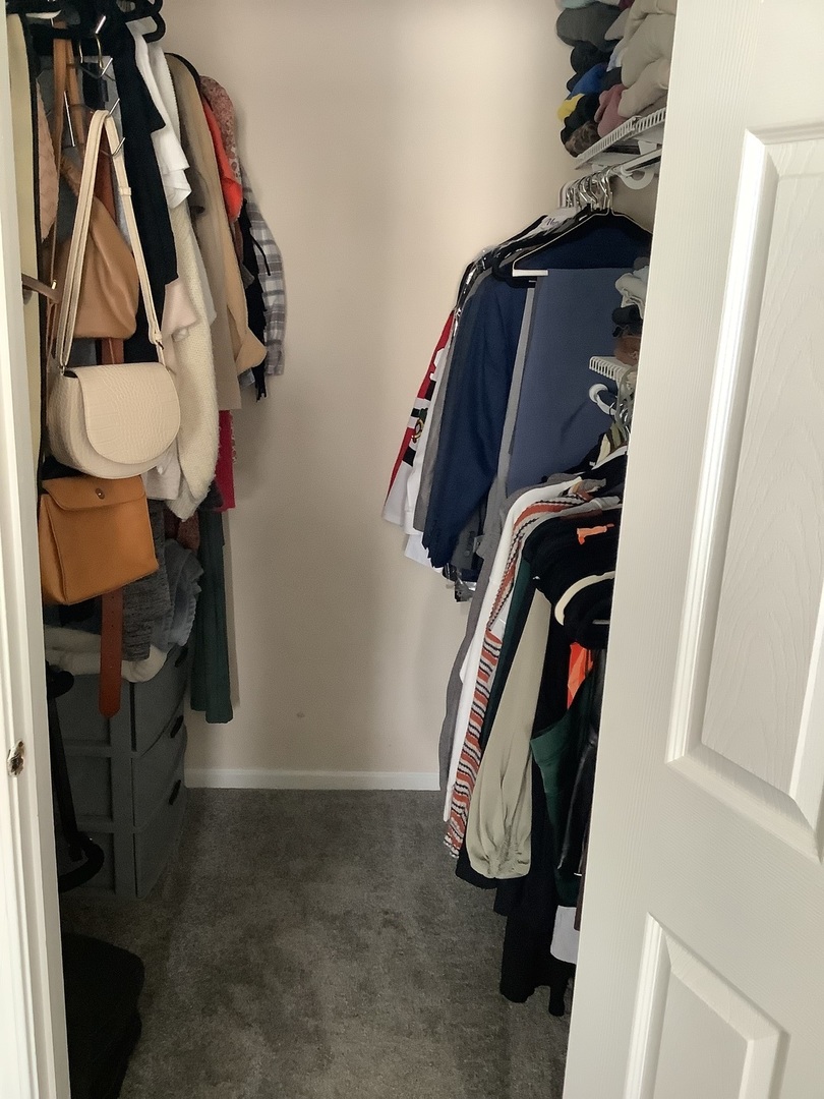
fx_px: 984
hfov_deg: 45.4
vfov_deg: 58.4
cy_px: 550
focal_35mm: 31
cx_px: 412
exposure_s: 1/40
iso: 250
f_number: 2.4
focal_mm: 3.3
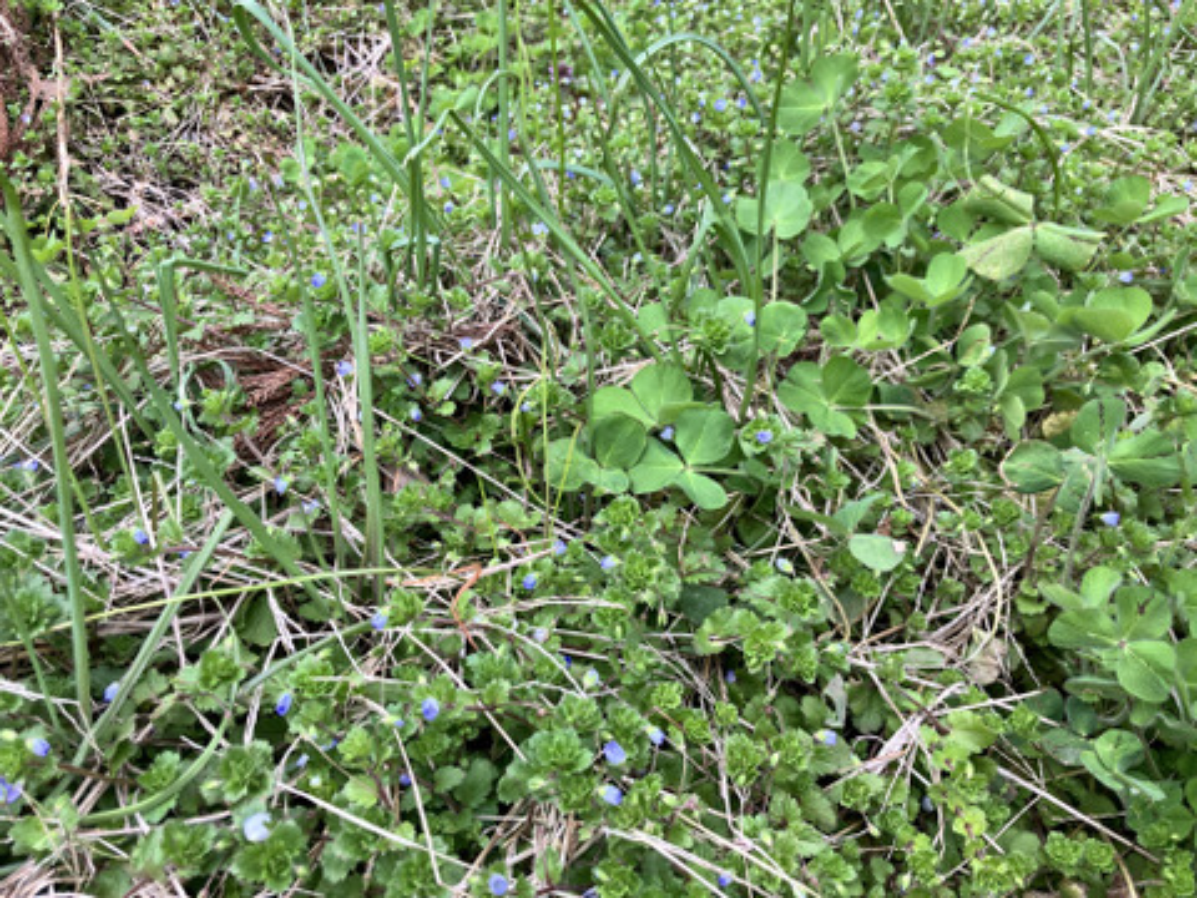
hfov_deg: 63.4
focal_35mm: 28
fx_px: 968
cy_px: 449
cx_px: 598
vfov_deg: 49.7
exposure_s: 1/121
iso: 25
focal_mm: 3.99
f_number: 1.8
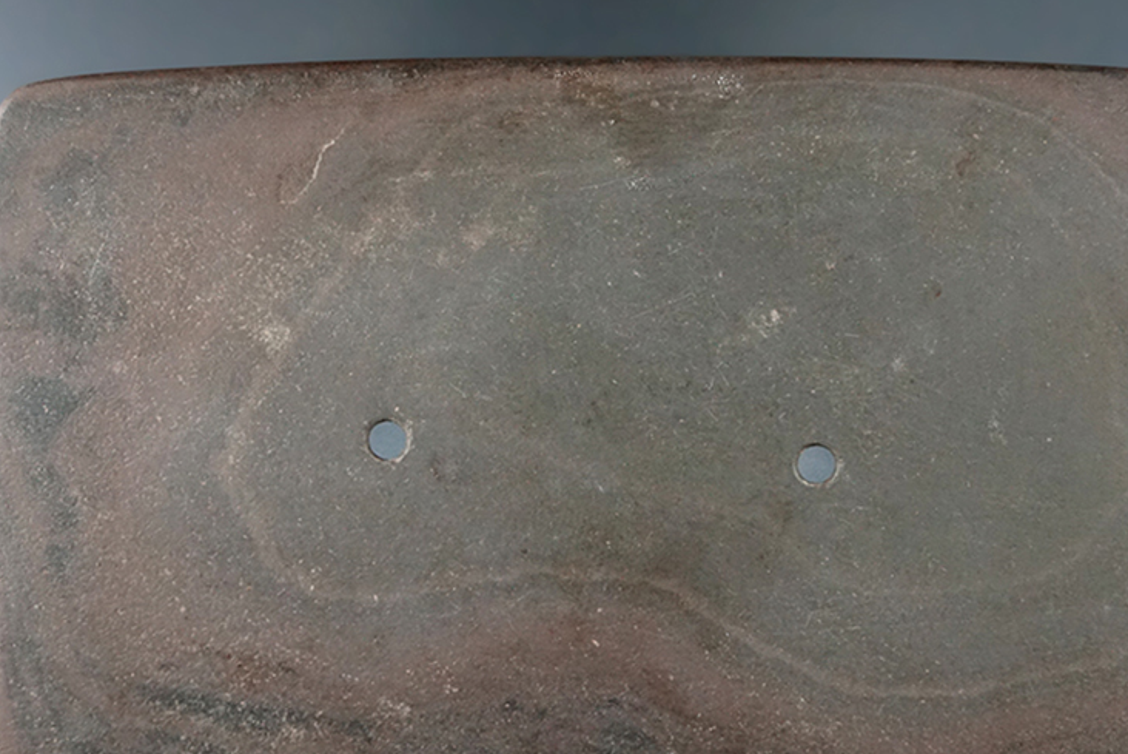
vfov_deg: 23.4
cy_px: 439
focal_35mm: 58
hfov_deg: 34.5
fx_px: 1818
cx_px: 593
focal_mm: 30
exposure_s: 1/250
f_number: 9
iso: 3200
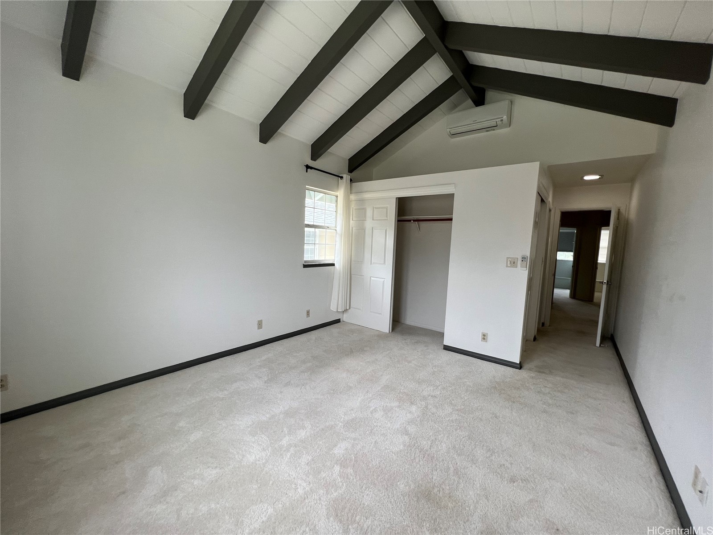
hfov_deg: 106.2
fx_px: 268
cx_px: 356
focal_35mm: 13
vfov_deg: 89.9
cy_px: 268
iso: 64
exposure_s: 1/99
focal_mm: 1.57
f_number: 1.8
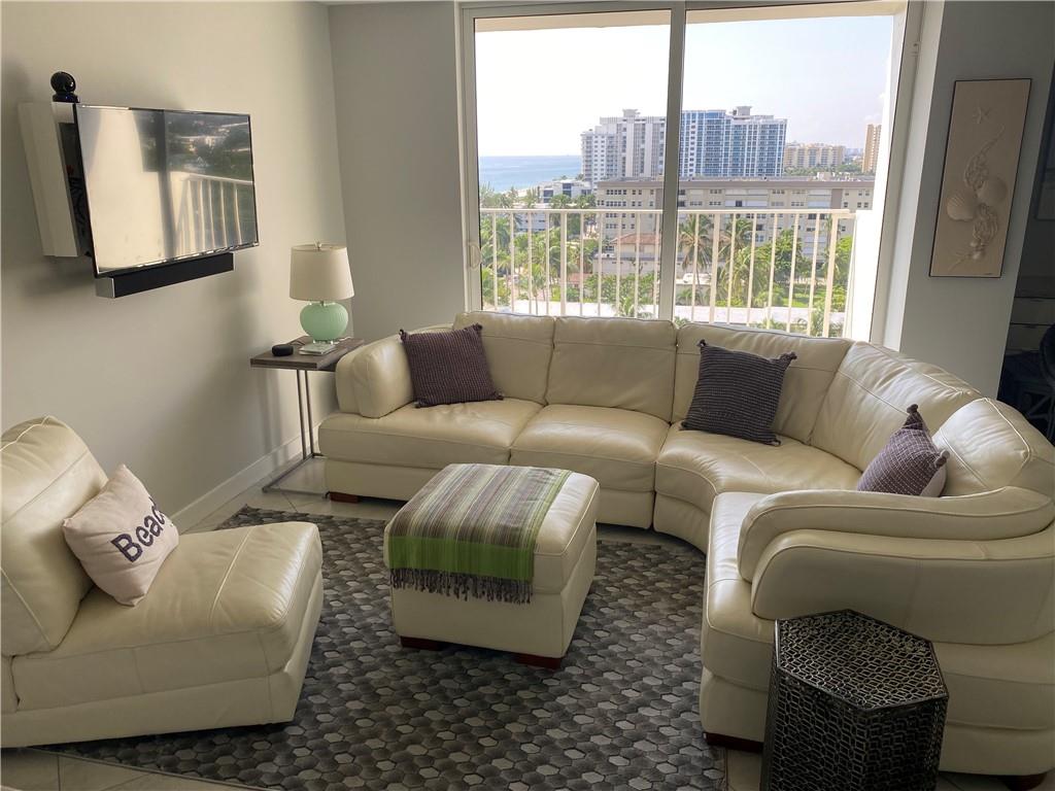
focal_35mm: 26
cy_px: 396
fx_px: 792
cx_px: 528
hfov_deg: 67.3
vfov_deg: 53.1
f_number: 1.8
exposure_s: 1/122
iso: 40
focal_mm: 4.25
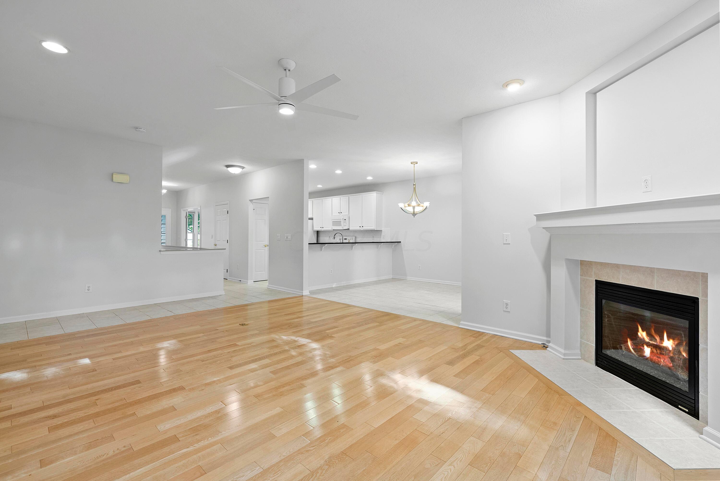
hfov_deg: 96.7
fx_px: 320
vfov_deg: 73.8
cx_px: 360
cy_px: 240
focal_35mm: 16
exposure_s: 1/3
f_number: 9
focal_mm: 16
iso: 640
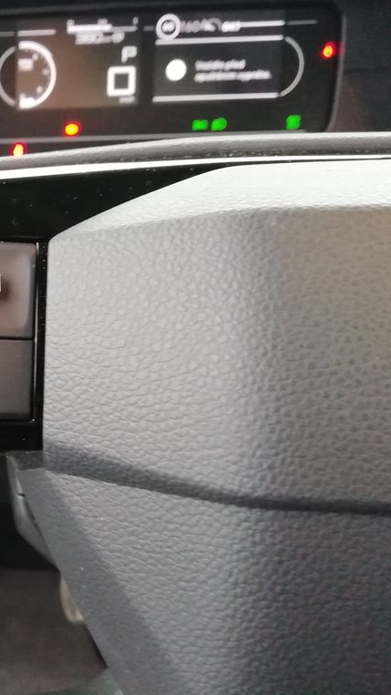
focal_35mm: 38
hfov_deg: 27.8
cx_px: -65
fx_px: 701
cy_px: 346
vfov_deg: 52.8
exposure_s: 1/16.7
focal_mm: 3.21
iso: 400
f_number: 2.2
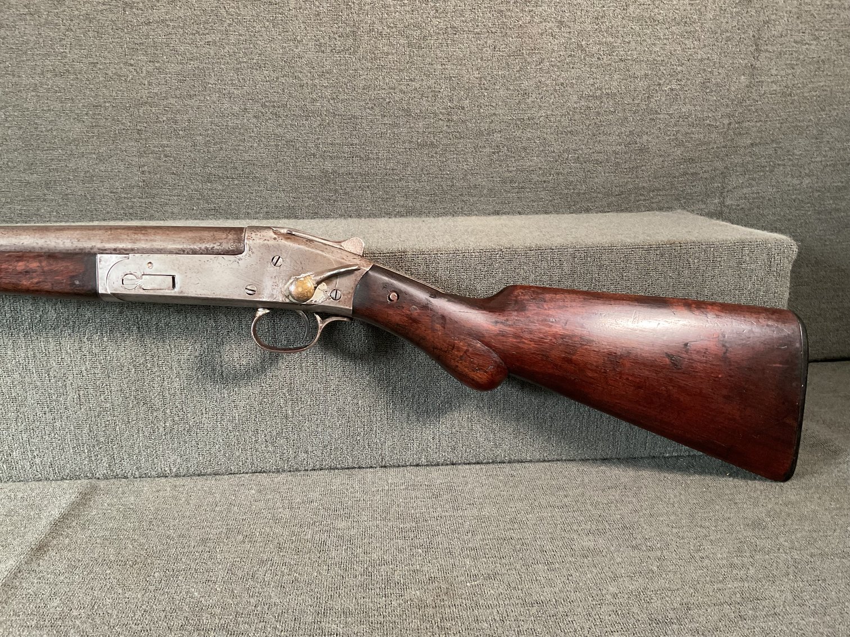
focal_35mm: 29
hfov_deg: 61.7
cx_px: 425
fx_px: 712
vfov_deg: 48.2
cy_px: 318
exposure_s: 1/60
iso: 200
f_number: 1.8
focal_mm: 3
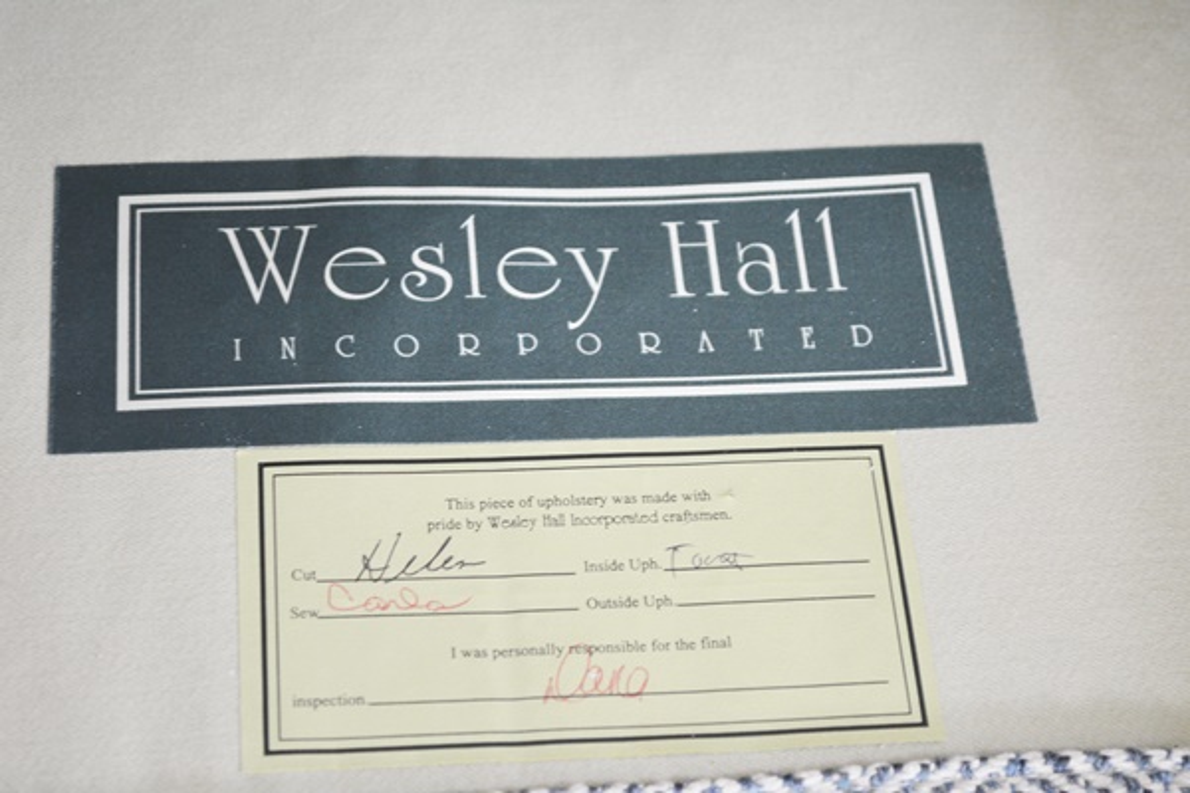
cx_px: 595
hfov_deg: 24.6
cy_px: 396
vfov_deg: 16.6
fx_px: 2727
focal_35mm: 82
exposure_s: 1/30
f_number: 5.6
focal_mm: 55
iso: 2000
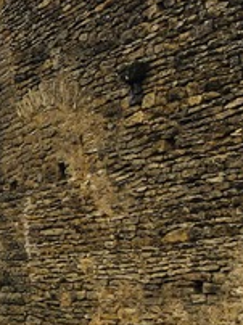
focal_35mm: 92
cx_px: -196
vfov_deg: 21.2
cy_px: 232
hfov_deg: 14.2
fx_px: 863
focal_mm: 4.15
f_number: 2.2
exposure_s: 1/460
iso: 25
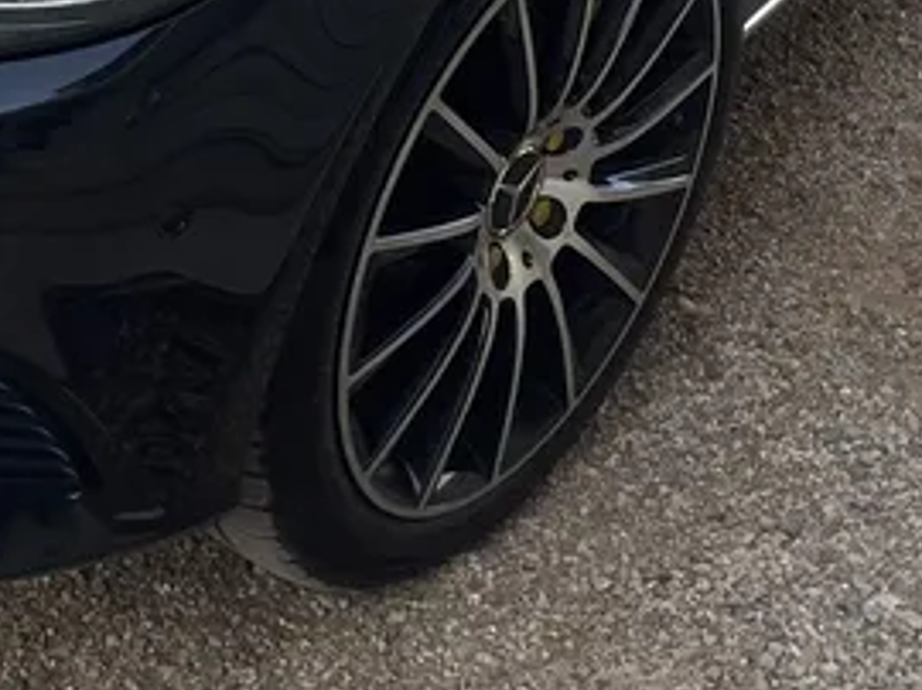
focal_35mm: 89
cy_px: -471
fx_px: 2368
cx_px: 413
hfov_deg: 22.0
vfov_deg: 14.9
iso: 32
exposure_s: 1/953
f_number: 1.6
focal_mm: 5.1
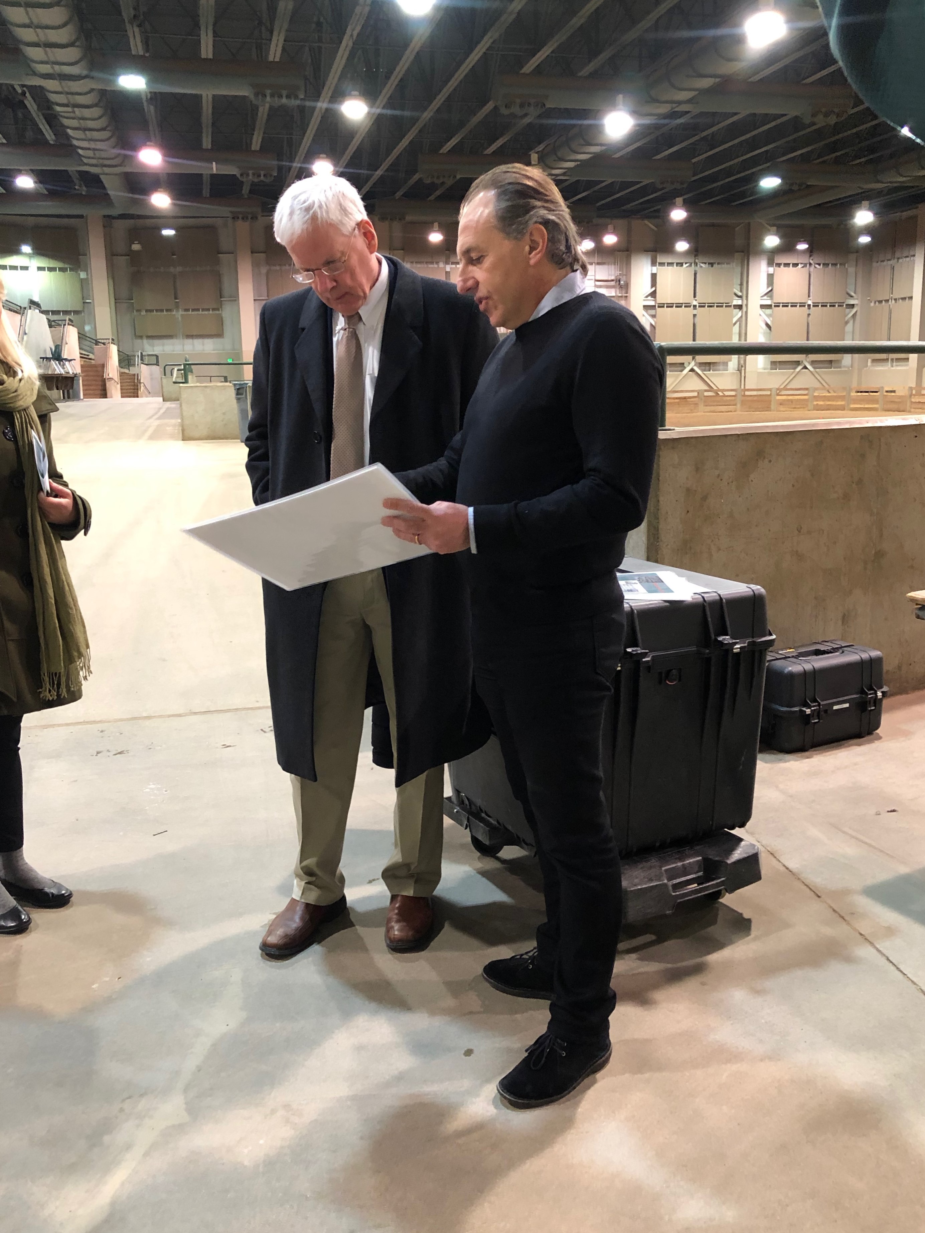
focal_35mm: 28
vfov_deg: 63.4
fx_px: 998
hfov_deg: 49.7
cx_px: 462
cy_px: 616
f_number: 1.8
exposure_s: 1/12
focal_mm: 4
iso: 100
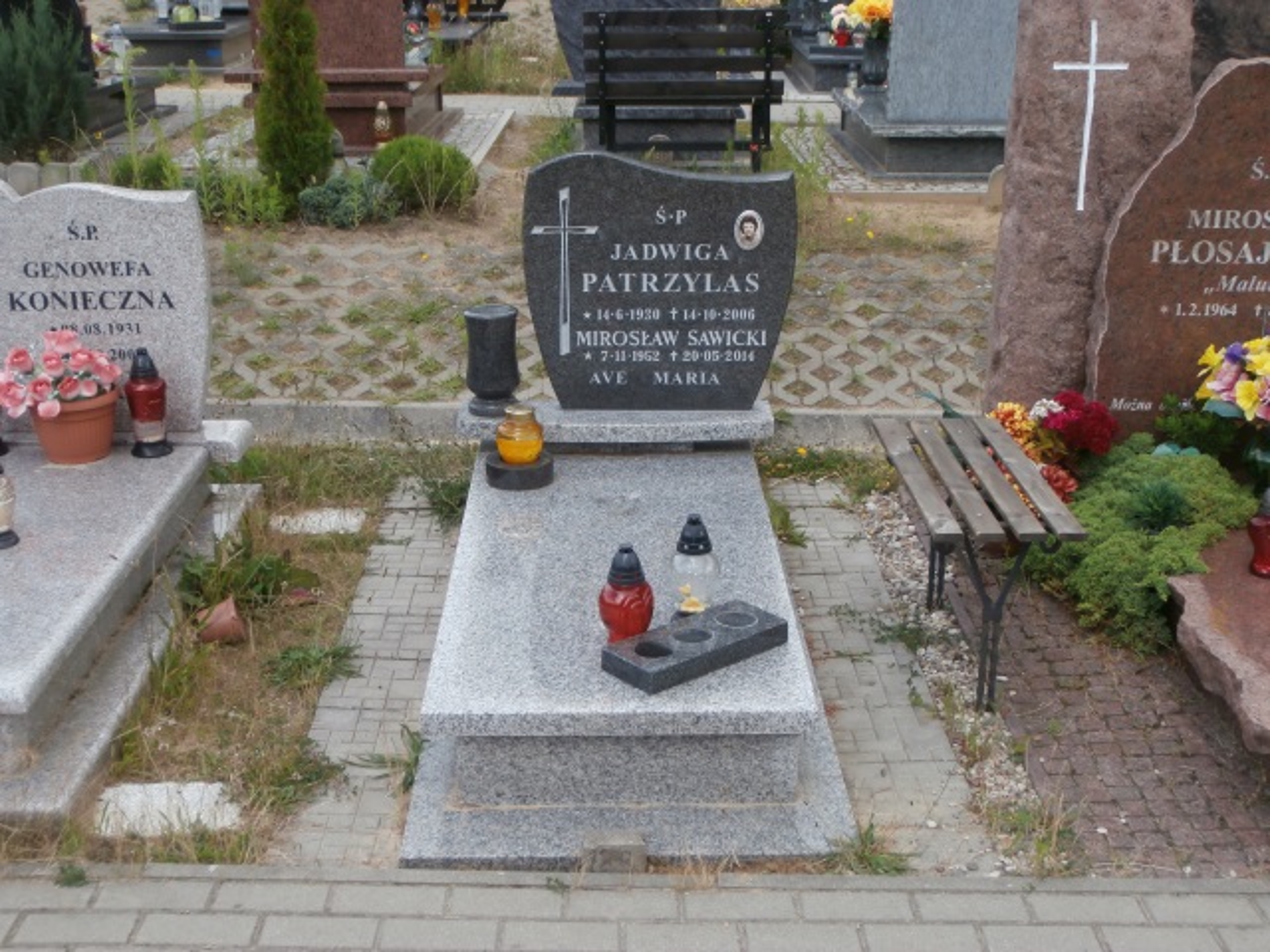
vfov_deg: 30.9
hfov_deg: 40.4
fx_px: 1724
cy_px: 476
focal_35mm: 47
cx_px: 635
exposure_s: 1/250
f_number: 4.2
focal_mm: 8.29
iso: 100
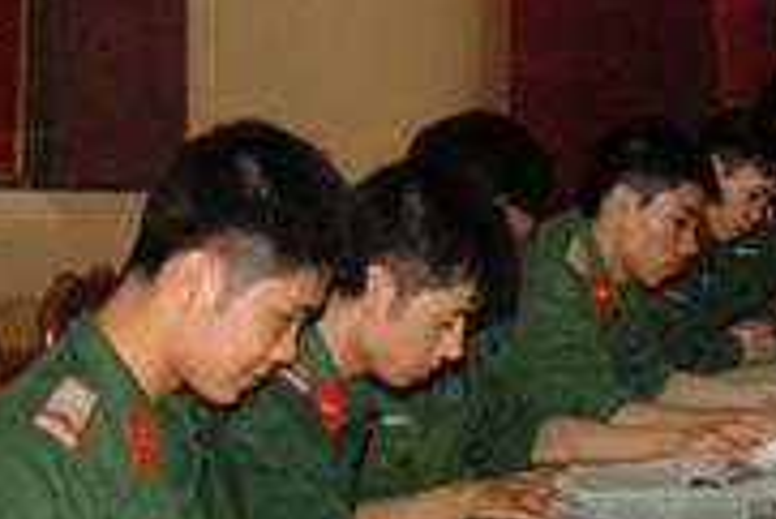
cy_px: 221
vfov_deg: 9.9
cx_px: 1059
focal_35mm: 139
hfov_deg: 14.1
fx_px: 2999
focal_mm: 28
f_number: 7.1
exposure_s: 1/60
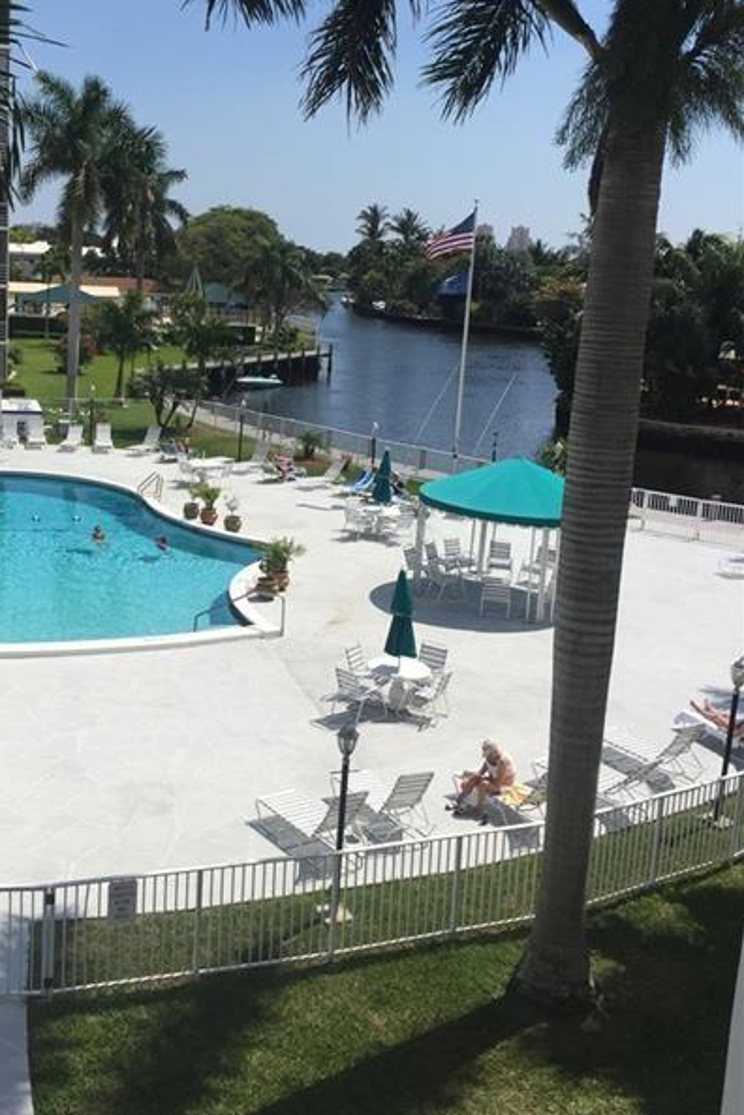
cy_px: 482
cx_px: 205
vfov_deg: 49.4
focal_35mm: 39
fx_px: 1209
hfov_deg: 33.7
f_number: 2.2
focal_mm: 4.15
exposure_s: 1/3968
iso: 32
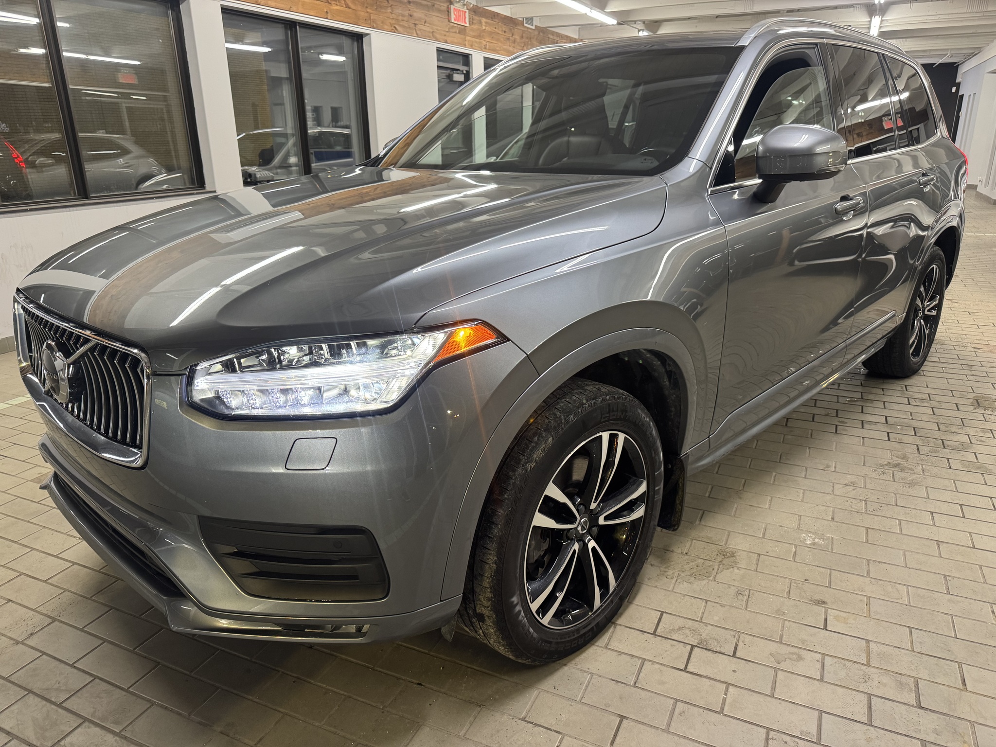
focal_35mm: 24
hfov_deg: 71.6
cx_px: 498
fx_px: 691
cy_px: 374
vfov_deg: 56.8
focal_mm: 6.76
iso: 250
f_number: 1.78
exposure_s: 1/60
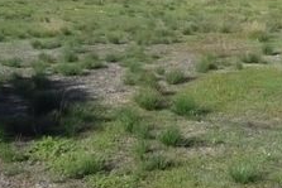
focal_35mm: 59
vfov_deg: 22.4
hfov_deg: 33.9
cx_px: 159
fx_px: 462
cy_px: 16
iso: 800
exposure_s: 1/1600
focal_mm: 4.7
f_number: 8
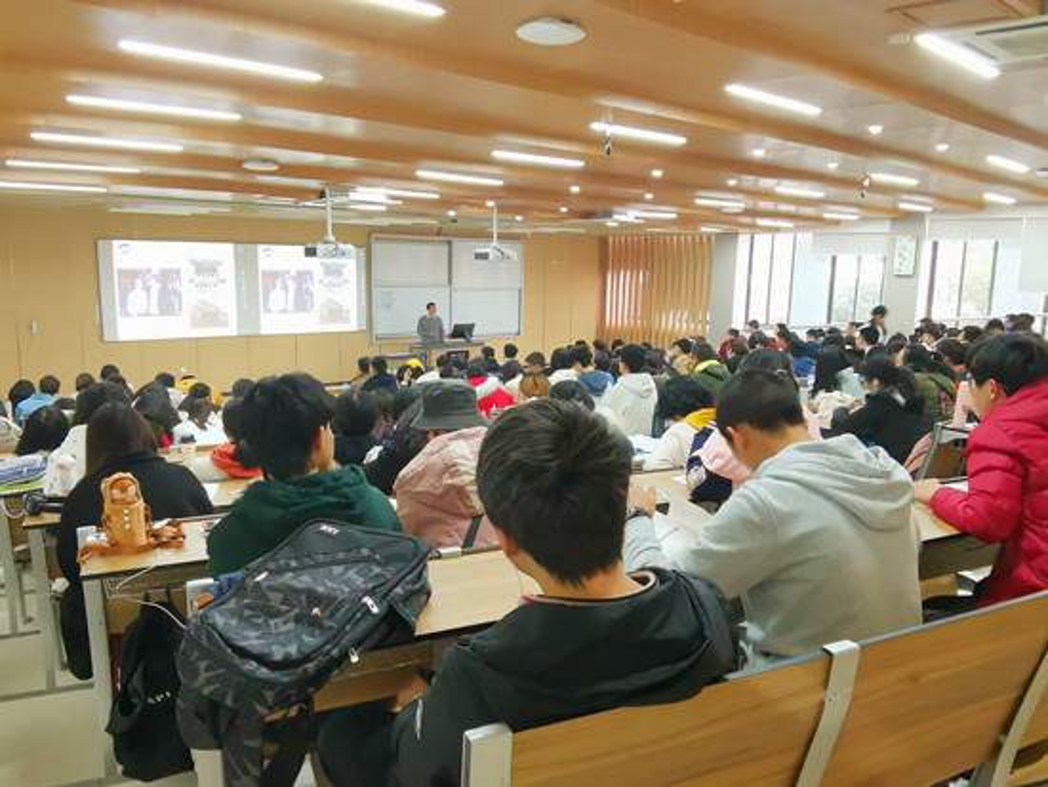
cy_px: 394
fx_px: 727
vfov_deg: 56.9
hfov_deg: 71.6
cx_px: 524
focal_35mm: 24
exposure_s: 1/33.3
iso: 400
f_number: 2.2
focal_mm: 2.26
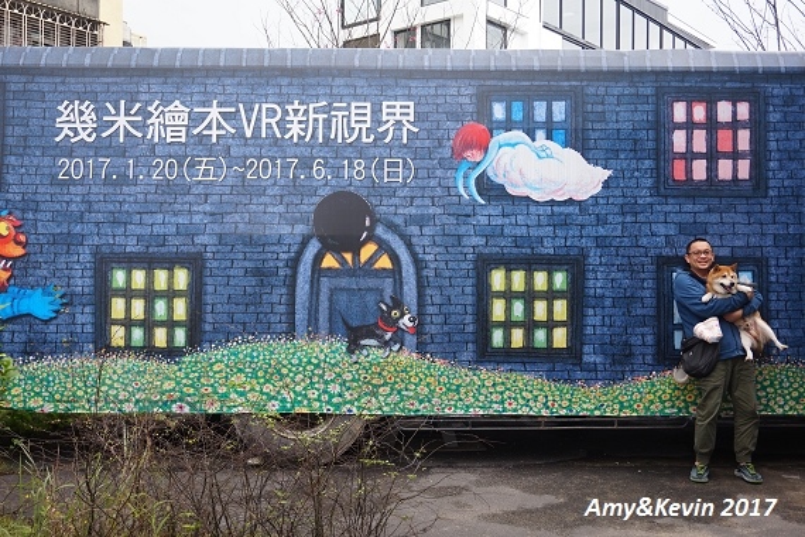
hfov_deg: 51.3
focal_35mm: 38
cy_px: 268
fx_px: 838
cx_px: 402
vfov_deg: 35.5
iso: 100
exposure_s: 1/250
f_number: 4.5
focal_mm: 25
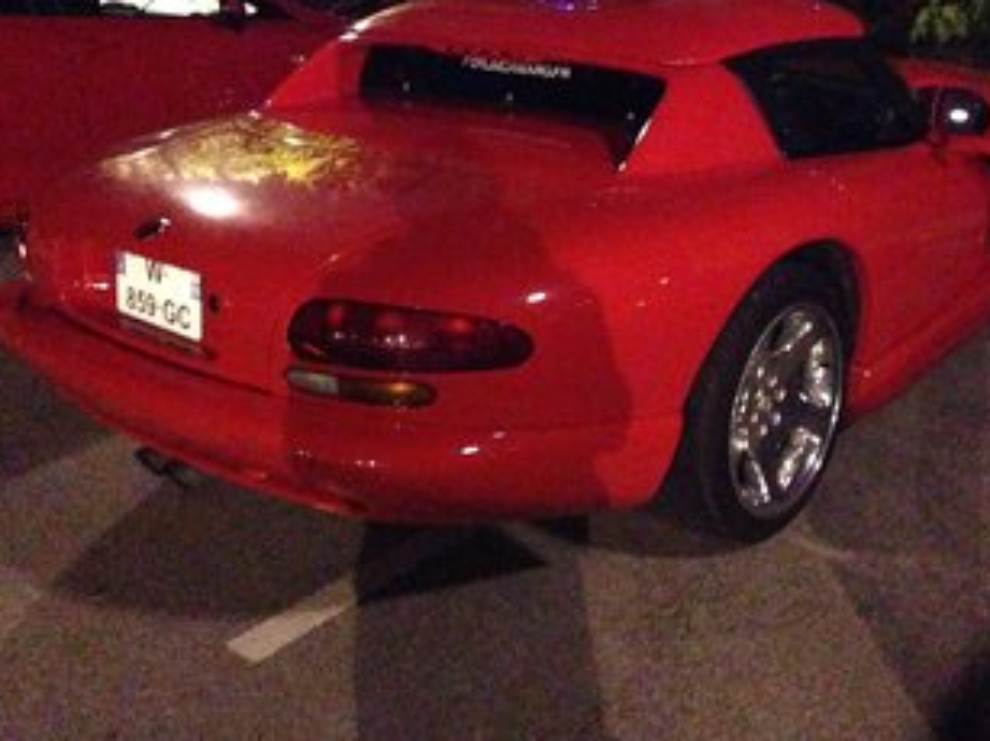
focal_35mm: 43
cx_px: 571
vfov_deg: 33.5
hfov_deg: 43.7
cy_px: 300
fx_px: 1229
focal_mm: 4.13
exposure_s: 1/15
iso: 3200
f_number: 2.4
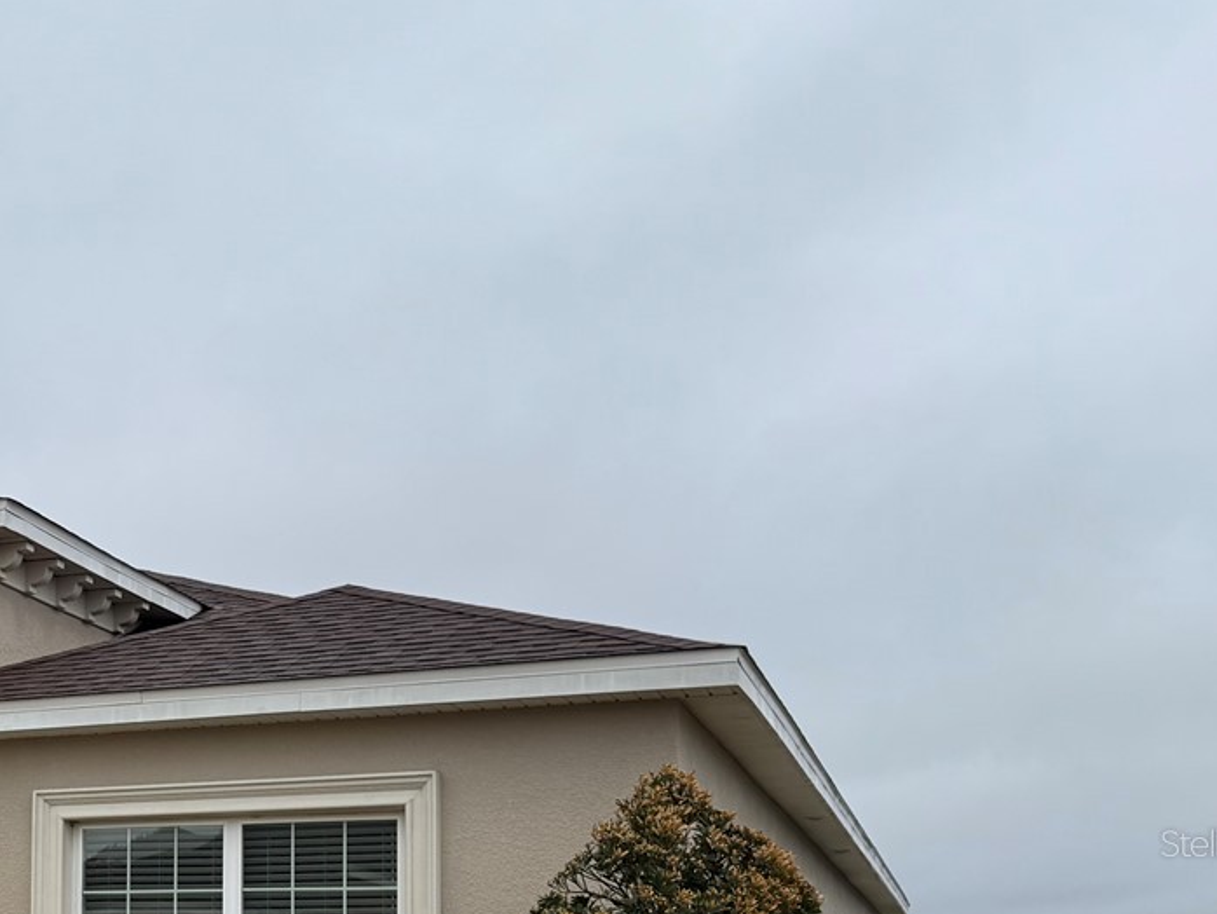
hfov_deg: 31.6
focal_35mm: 55
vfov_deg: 25.6
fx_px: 1934
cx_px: -70
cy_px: 842
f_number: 1.78
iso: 80
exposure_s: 1/1366
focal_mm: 6.76
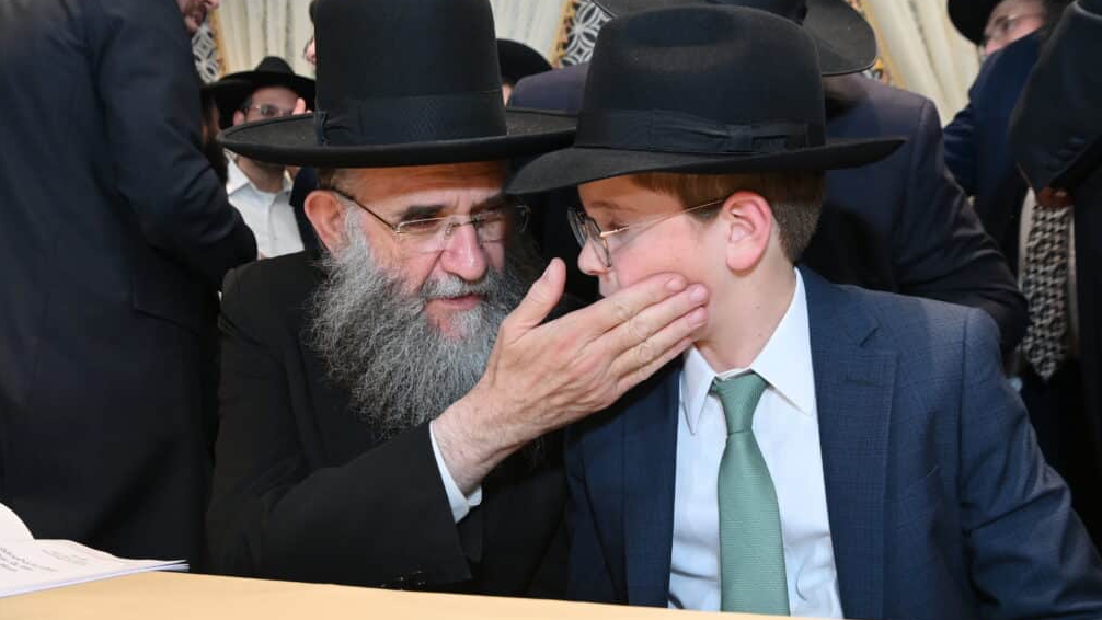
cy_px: 307
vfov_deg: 36.7
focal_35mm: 32
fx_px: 935
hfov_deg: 61.0
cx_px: 559
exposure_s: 1/125
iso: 1600
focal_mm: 30
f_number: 7.1
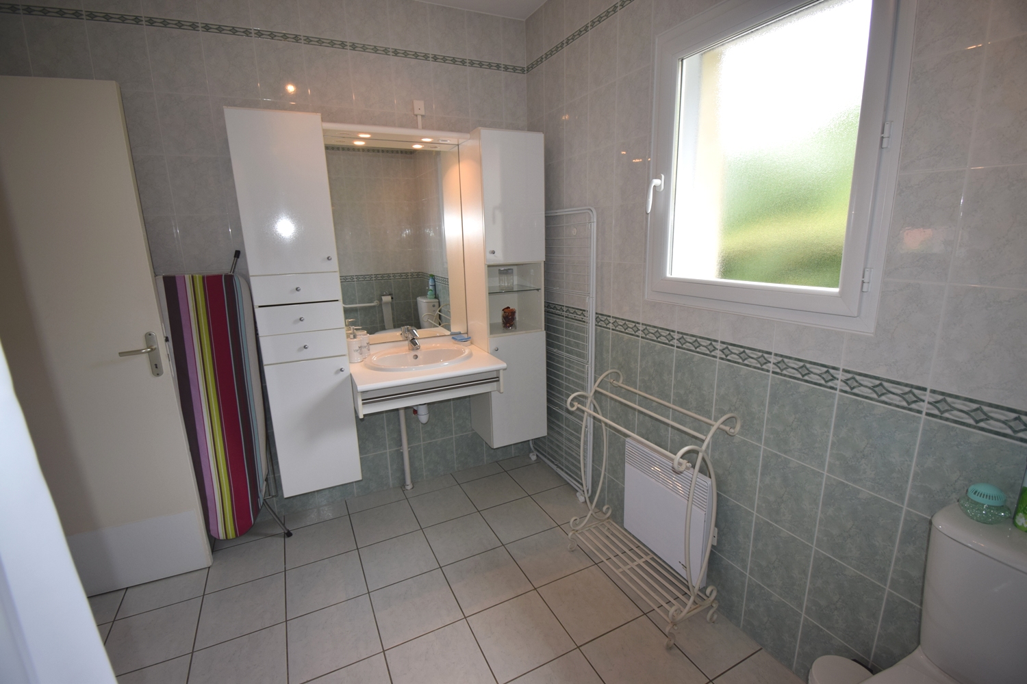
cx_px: 514
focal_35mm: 15
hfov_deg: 100.4
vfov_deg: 77.3
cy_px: 342
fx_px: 428
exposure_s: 1/125
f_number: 5.6
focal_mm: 10
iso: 360
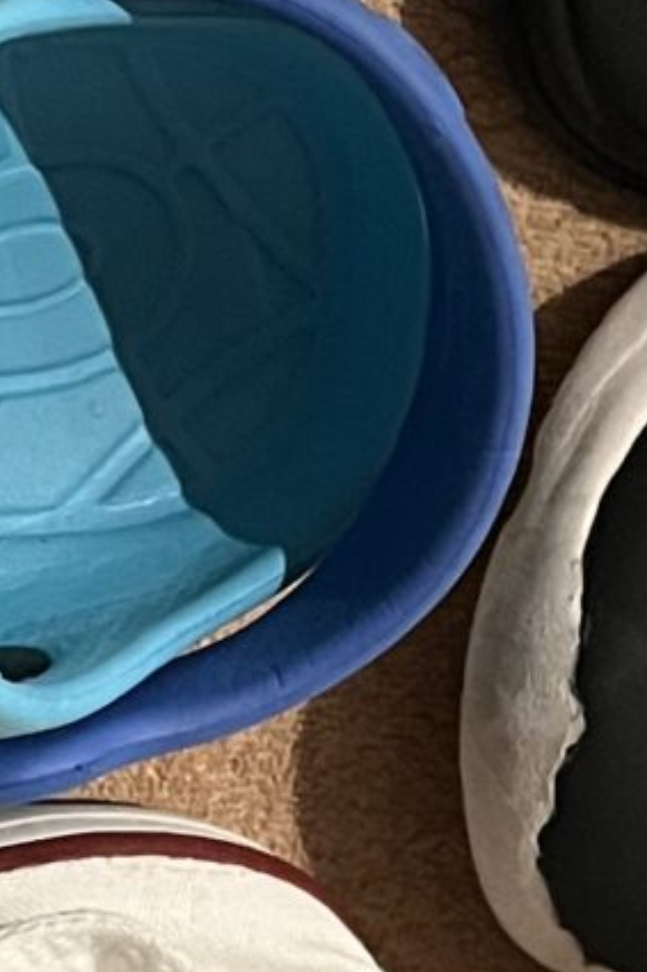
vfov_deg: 12.5
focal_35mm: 163
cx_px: 69
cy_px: 9
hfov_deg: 8.4
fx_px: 4397
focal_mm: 5.1
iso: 500
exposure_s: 1/33
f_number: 1.6
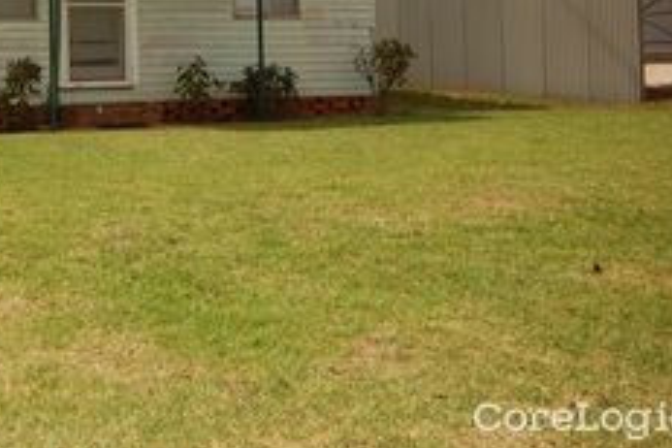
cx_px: 35
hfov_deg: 31.0
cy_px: 10
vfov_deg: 21.5
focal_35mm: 61
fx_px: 1139
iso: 200
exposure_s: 1/400
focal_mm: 20
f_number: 10
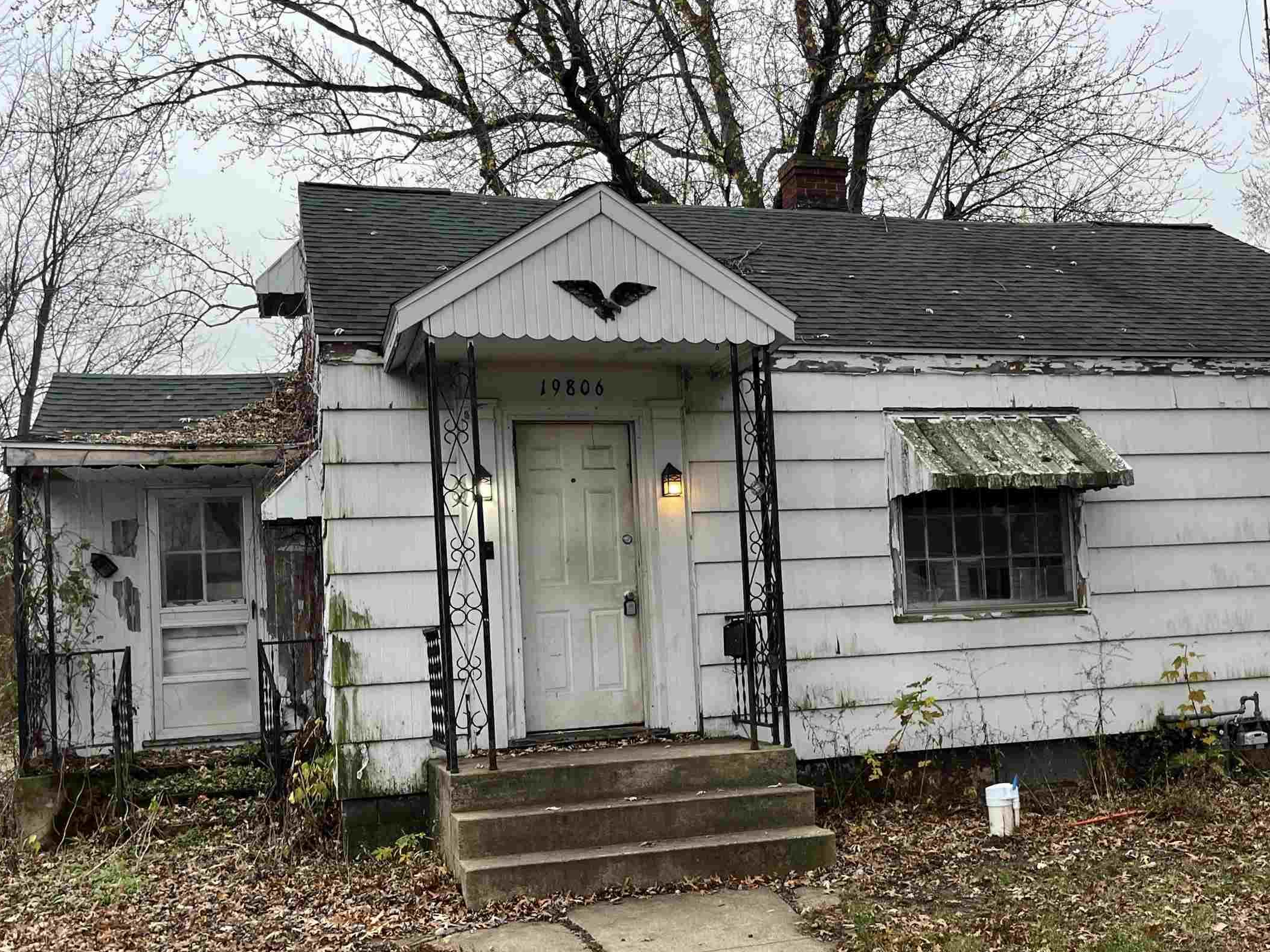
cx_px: 768
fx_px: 1394
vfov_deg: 37.7
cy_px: 536
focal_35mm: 38
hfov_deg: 48.7
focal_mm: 5.1
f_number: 1.6
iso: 40
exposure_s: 1/187
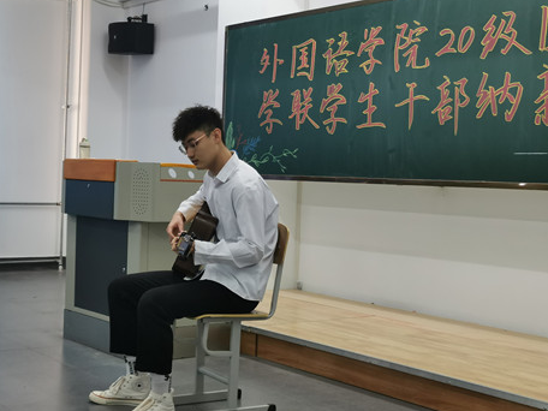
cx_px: 251
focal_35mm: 57
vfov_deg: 25.7
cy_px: 198
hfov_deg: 33.8
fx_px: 902
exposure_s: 1/60
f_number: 1.8
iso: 200
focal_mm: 5.58
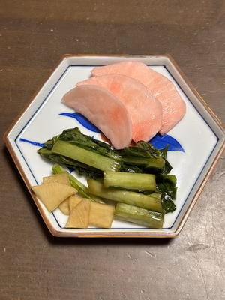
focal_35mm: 48
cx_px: 112
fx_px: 416
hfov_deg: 30.3
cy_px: 150
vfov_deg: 39.7
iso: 125
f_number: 1.78
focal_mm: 6.86
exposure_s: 1/79
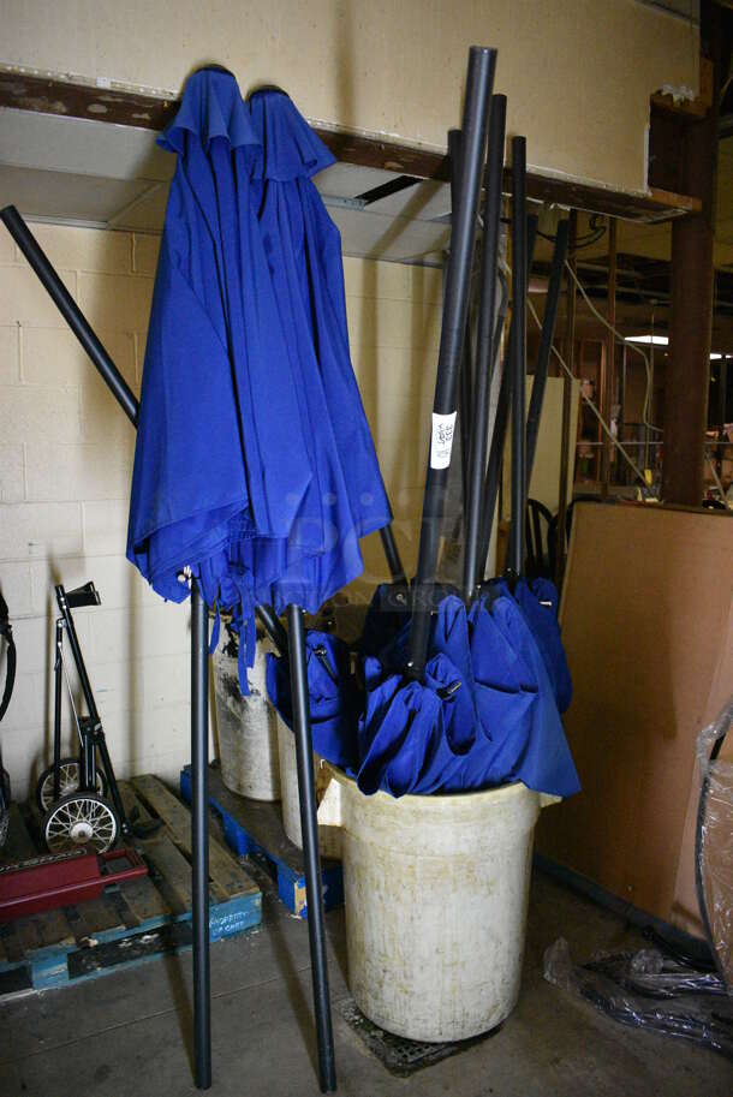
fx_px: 823
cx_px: 366
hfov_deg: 48.0
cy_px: 548
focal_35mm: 27
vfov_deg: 67.3
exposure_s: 1/125
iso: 6400
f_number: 3.5
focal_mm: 18
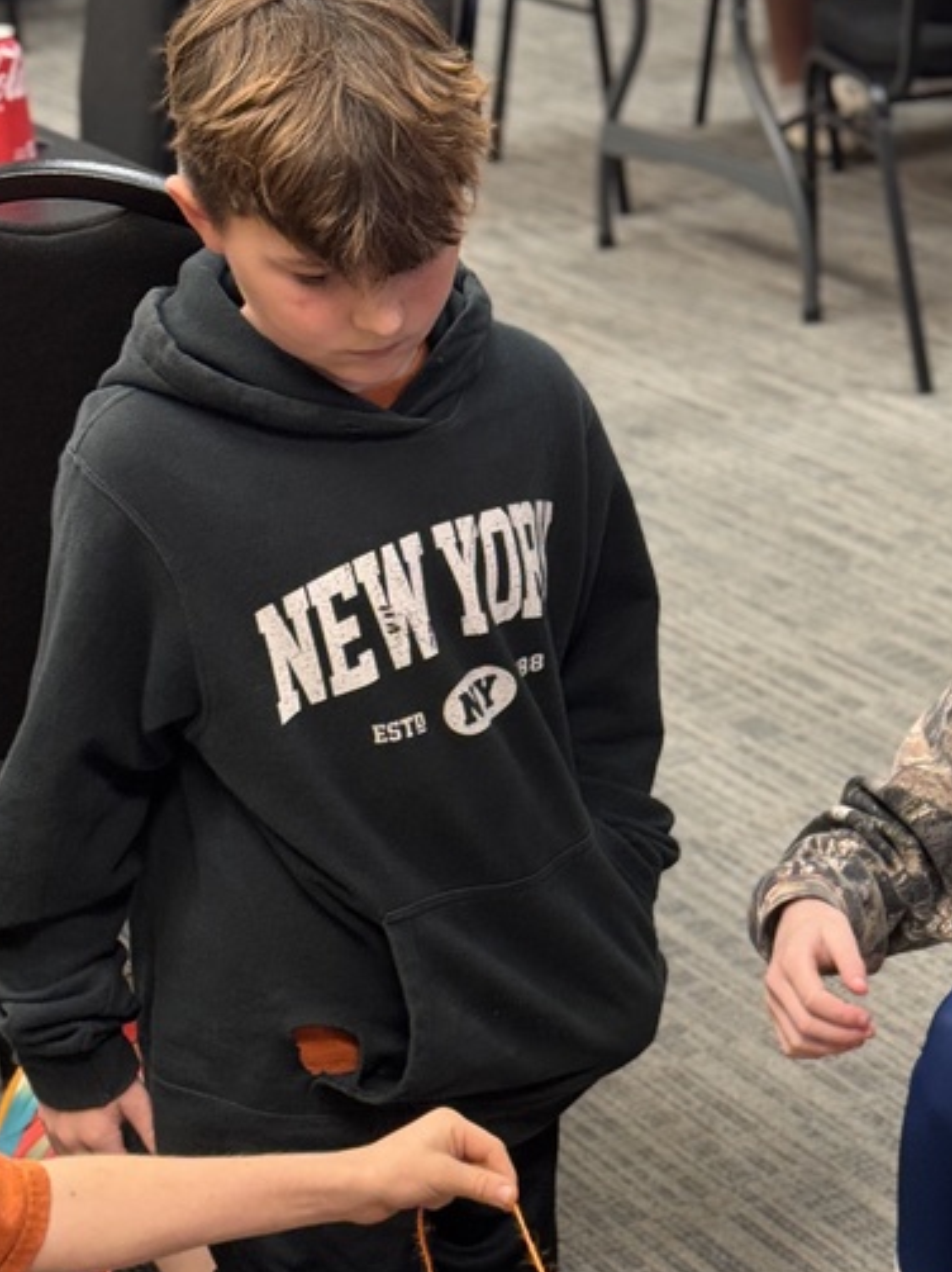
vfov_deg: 19.9
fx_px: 3597
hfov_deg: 14.9
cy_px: 897
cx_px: 853
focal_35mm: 98
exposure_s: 1/60
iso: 125
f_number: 1.78
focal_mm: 6.76
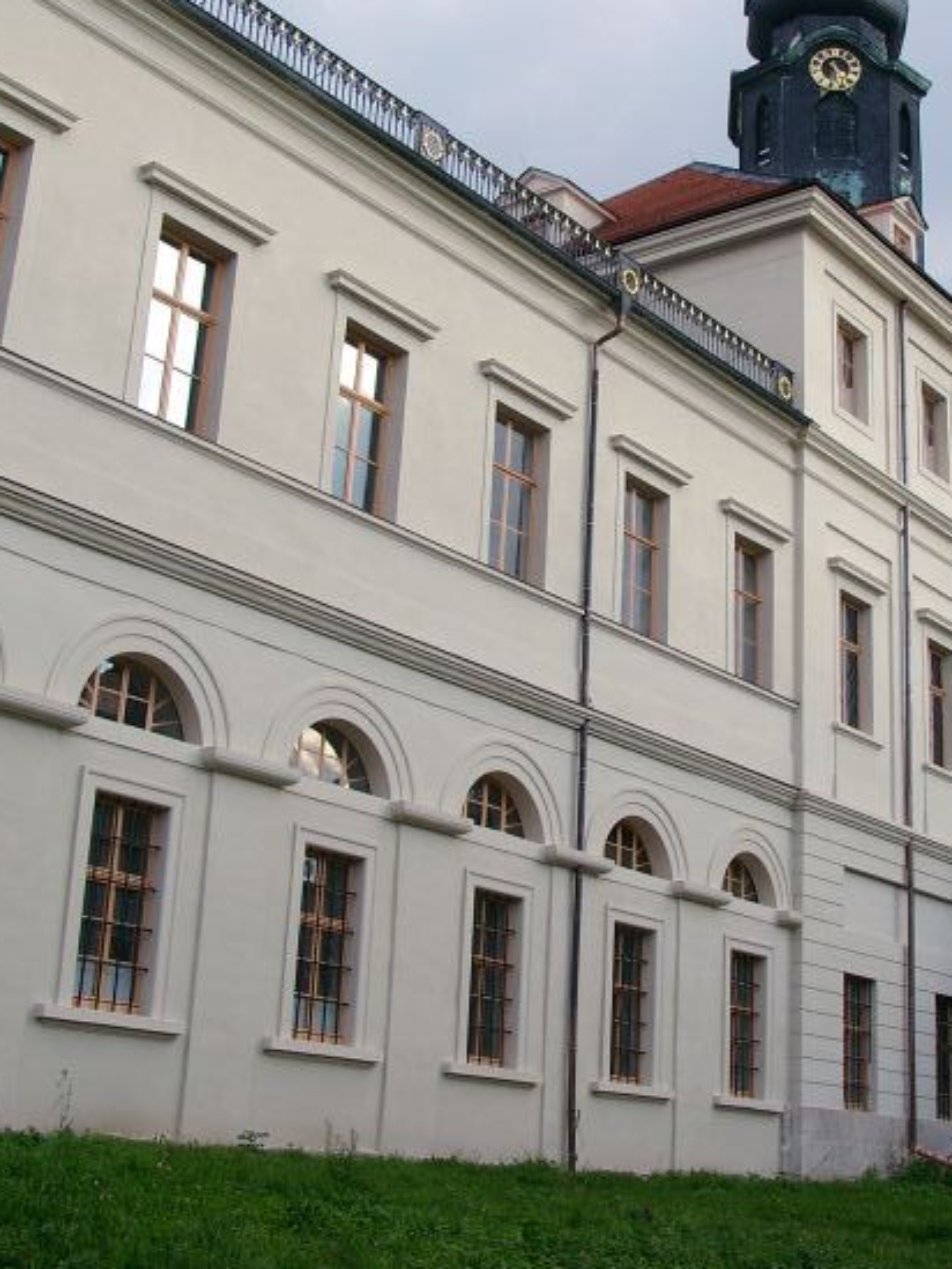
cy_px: 499
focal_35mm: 51
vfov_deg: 37.3
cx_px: 679
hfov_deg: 28.3
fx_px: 1869
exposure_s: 1/310
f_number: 4
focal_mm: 7.39
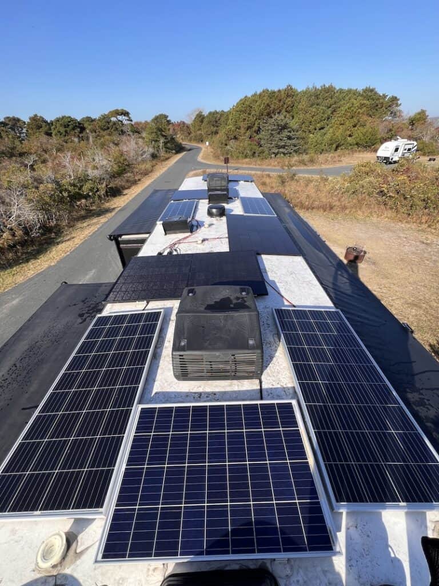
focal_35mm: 13
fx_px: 220
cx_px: 220
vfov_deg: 106.2
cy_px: 293
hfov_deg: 89.9
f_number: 1.8
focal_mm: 1.57
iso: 32
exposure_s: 1/1054
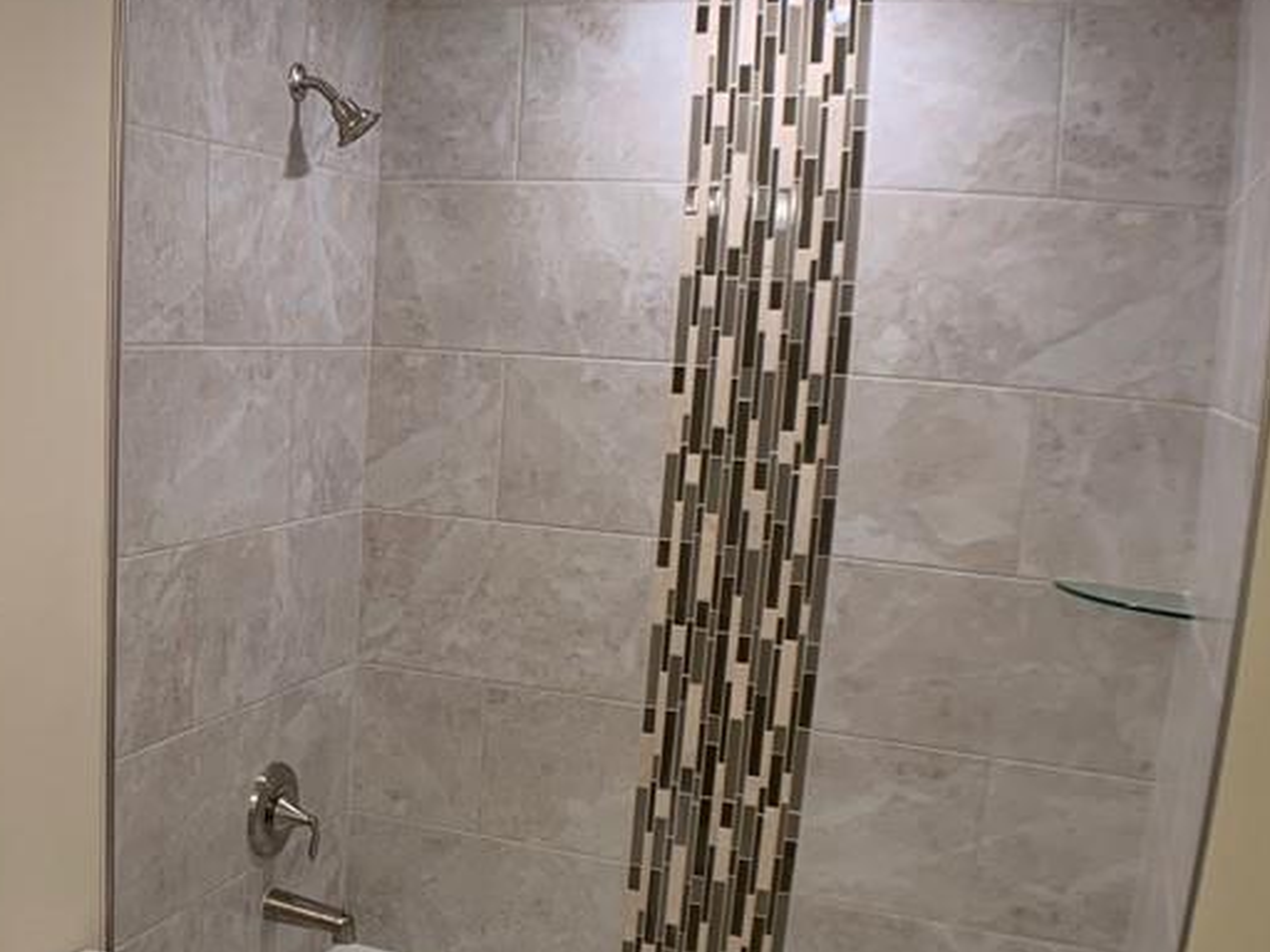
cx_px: 322
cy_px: 657
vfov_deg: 27.8
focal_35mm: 52
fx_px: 1908
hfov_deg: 36.0
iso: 64
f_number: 1.8
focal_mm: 4.25
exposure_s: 1/60
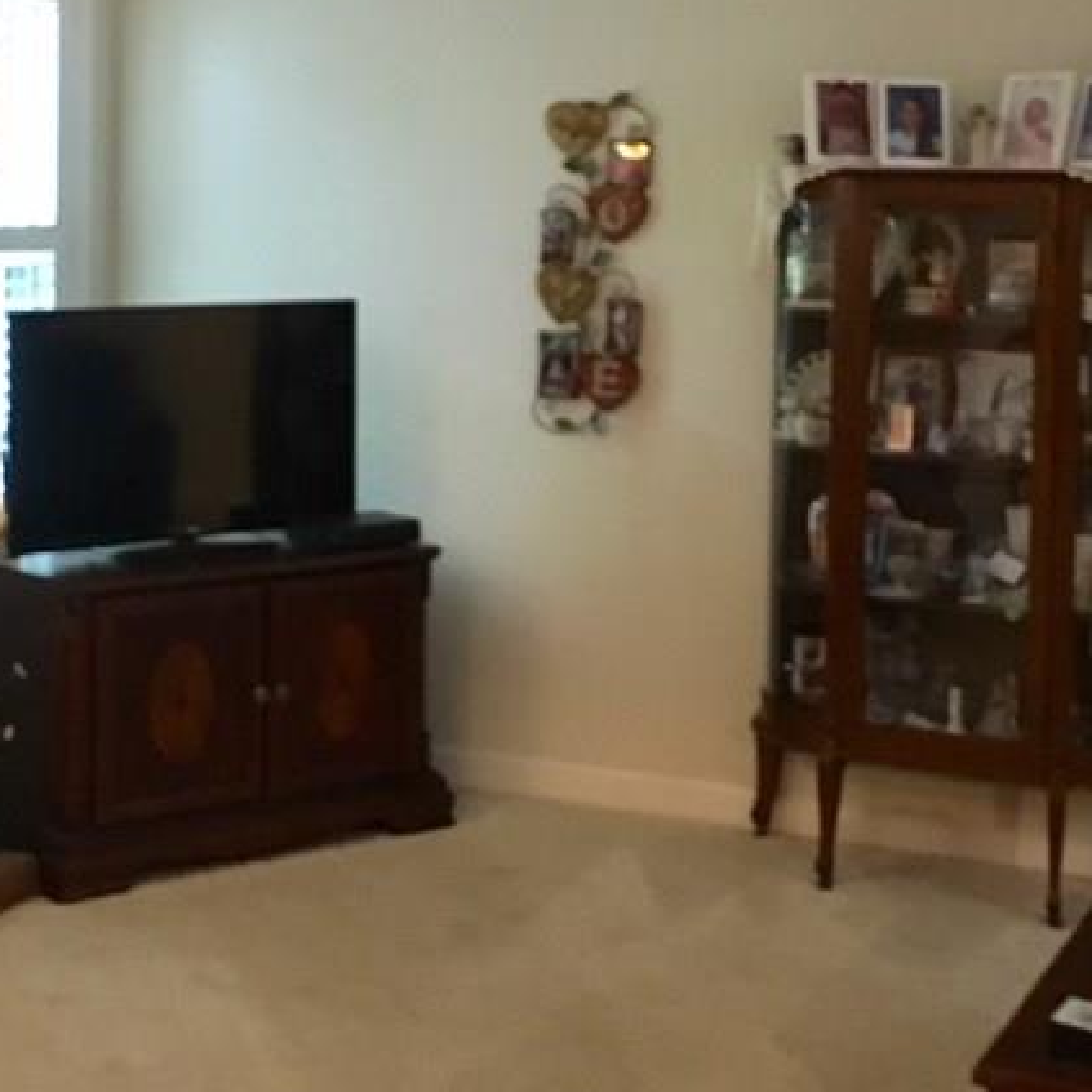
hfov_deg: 27.7
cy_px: 307
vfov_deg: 27.4
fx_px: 2213
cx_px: 436
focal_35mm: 62
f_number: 2.2
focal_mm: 4.15
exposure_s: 1/15
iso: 500
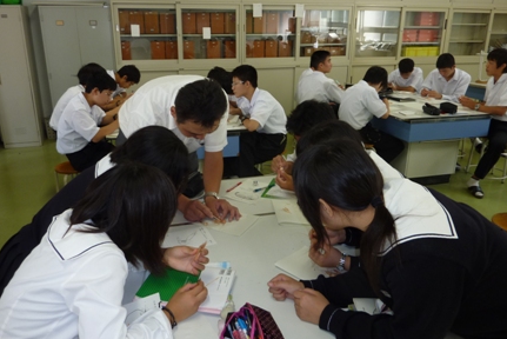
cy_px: 166
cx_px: 247
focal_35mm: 27
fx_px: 380
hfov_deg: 67.3
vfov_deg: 48.0
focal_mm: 4.1
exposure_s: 1/30
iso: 100
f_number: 3.3
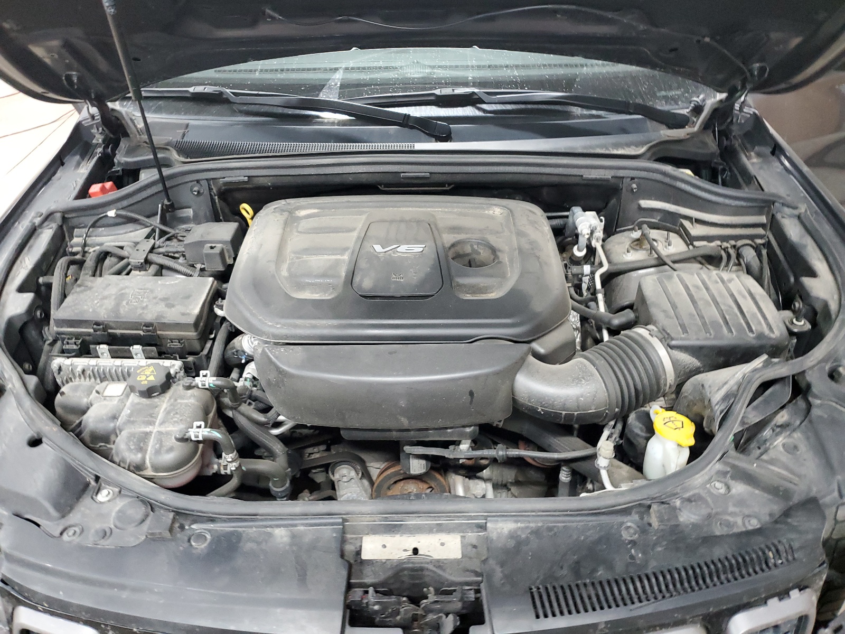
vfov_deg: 53.1
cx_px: 422
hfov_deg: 67.3
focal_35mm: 26
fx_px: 635
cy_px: 317
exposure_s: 1/24
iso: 334
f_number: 1.5
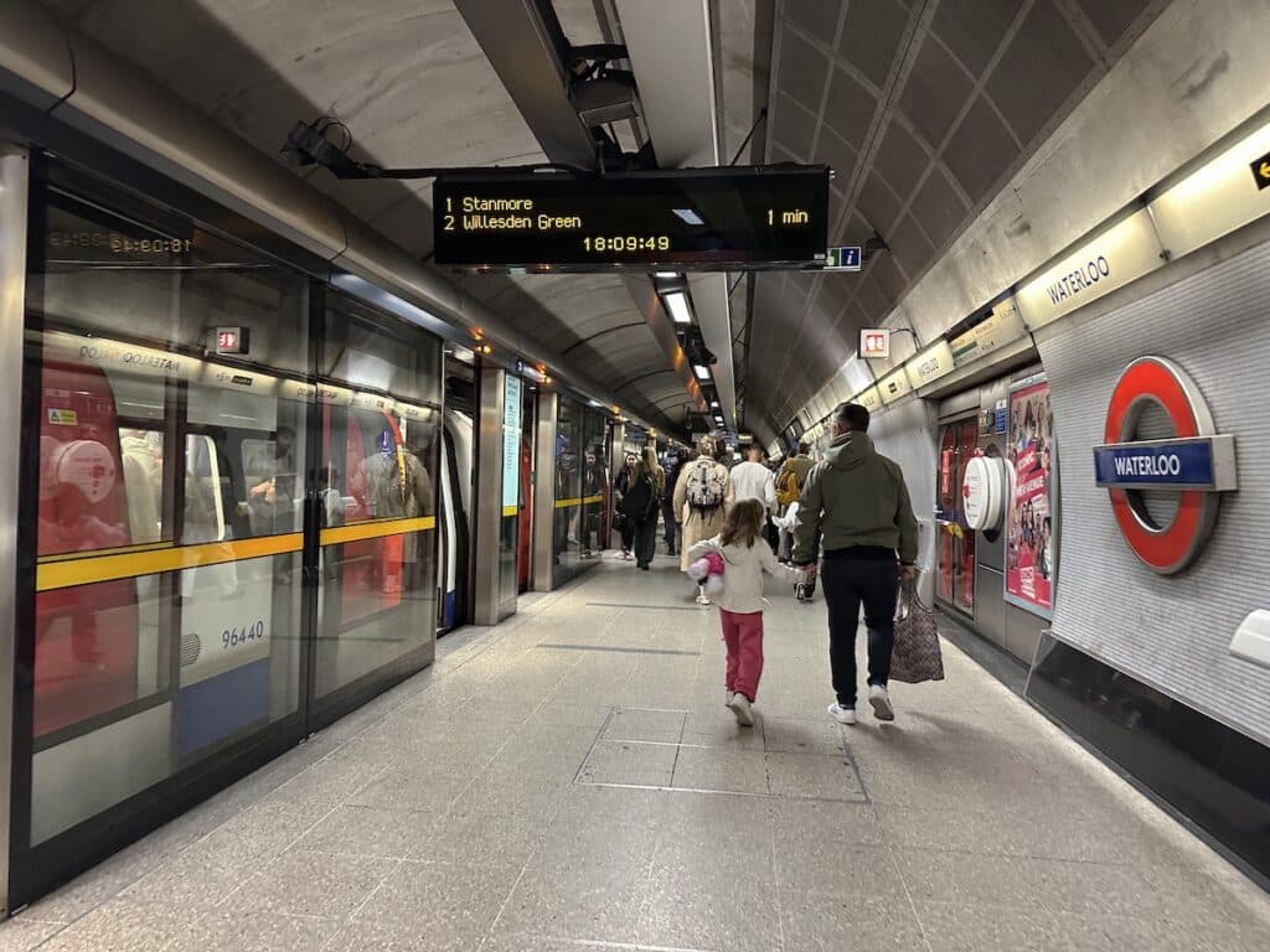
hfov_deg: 71.6
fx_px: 881
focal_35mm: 24
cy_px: 476
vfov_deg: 56.8
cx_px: 635
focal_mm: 6.86
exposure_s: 1/50
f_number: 1.78
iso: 500
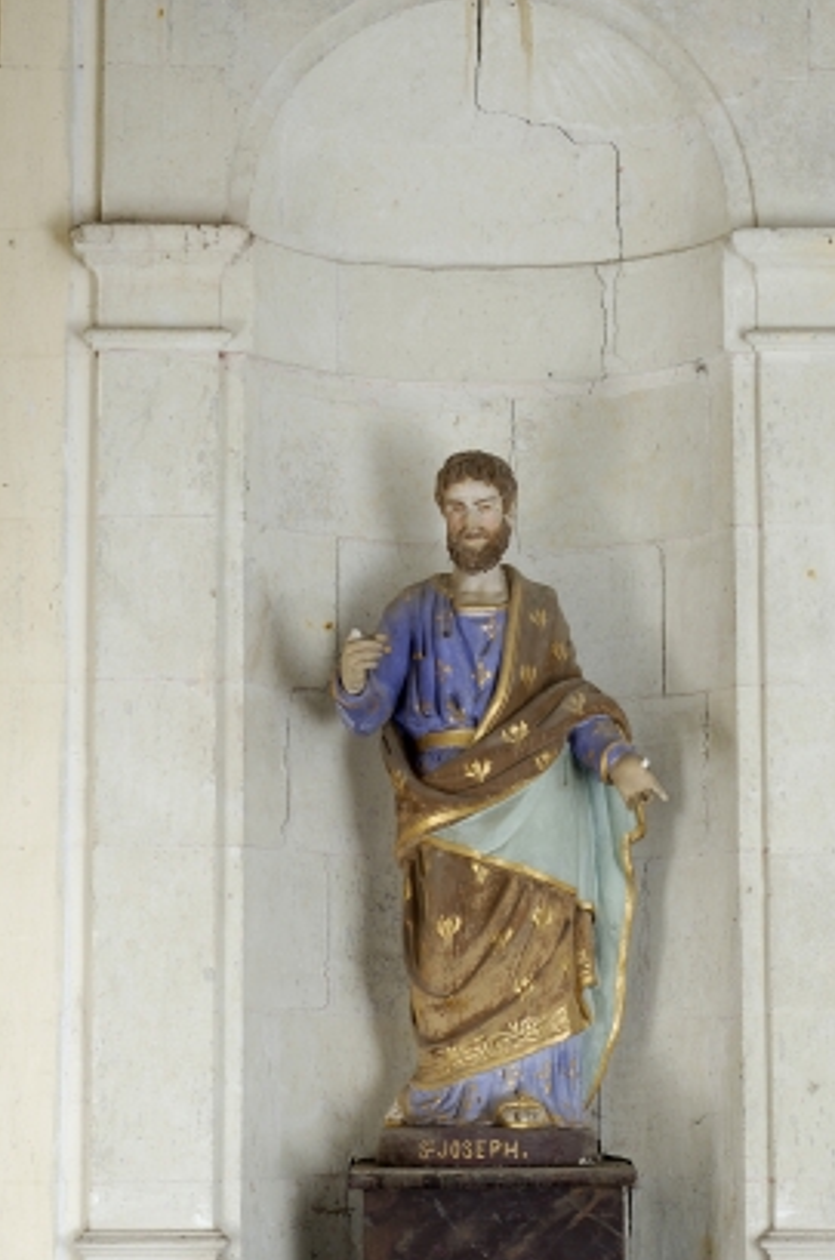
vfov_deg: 21.7
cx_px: 484
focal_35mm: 94
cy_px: 635
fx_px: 3284
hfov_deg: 14.5
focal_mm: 50
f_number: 18
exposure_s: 1/80
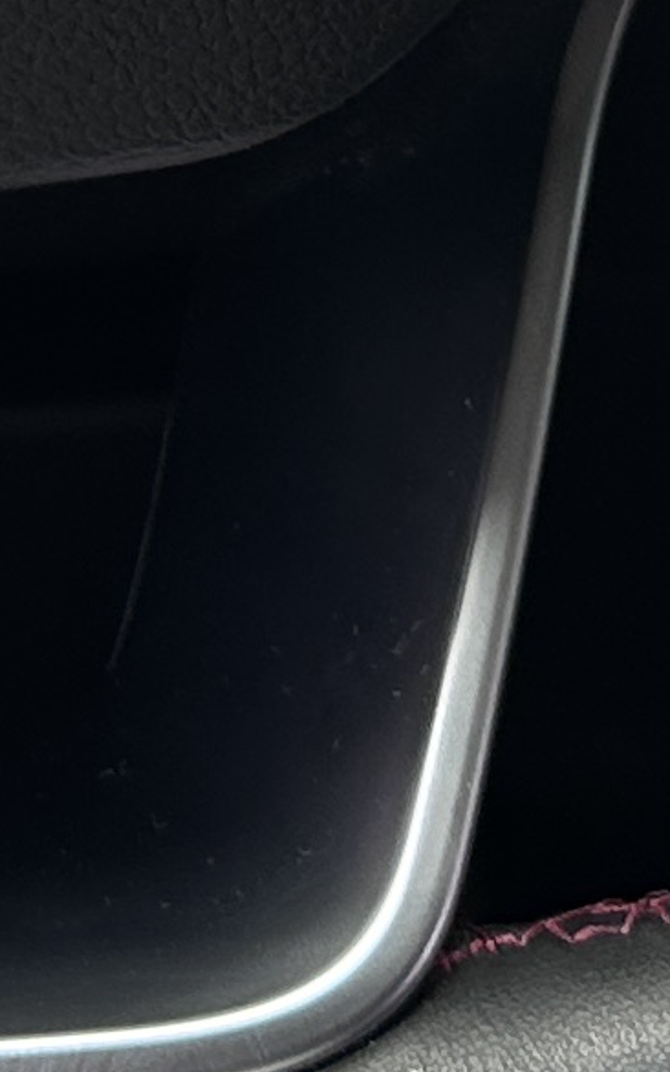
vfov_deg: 11.0
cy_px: -979
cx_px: -372
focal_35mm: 175
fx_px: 5115
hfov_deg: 7.4
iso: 64
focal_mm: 6.86
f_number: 1.78
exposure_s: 1/121
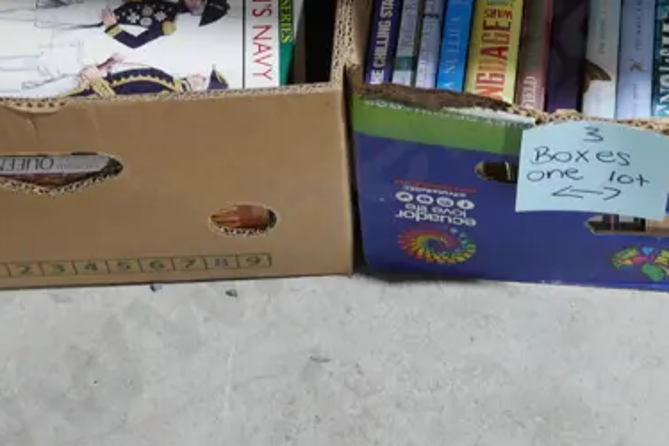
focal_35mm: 91
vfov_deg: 14.6
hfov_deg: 21.6
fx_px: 1691
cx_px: 669
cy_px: -54
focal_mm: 16
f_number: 3.6
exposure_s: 1/60
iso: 500
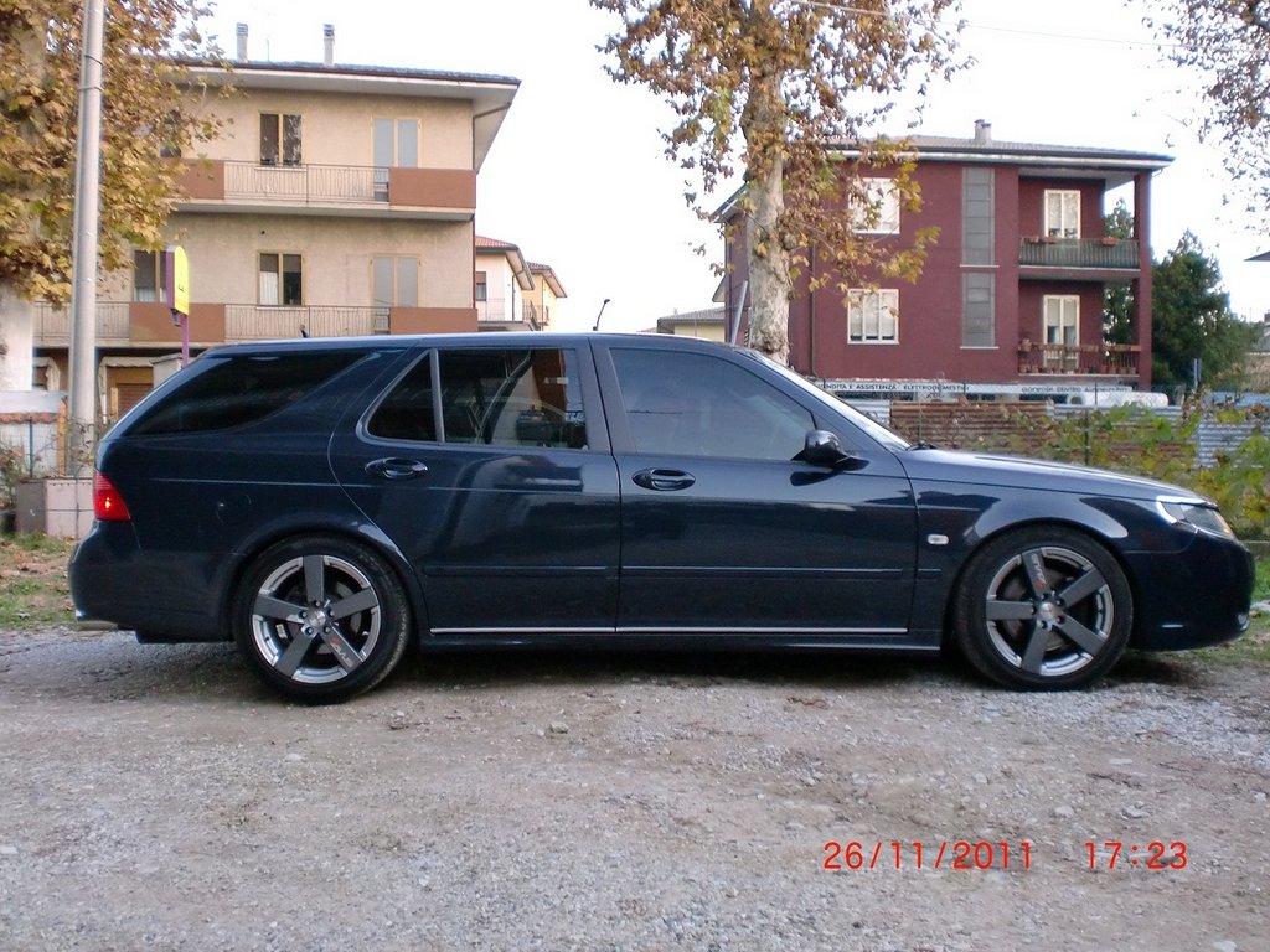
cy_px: 476
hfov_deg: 52.6
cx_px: 635
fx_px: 1284
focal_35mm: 35
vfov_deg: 40.7
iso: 250
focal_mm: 6.3
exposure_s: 1/60
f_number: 3.1
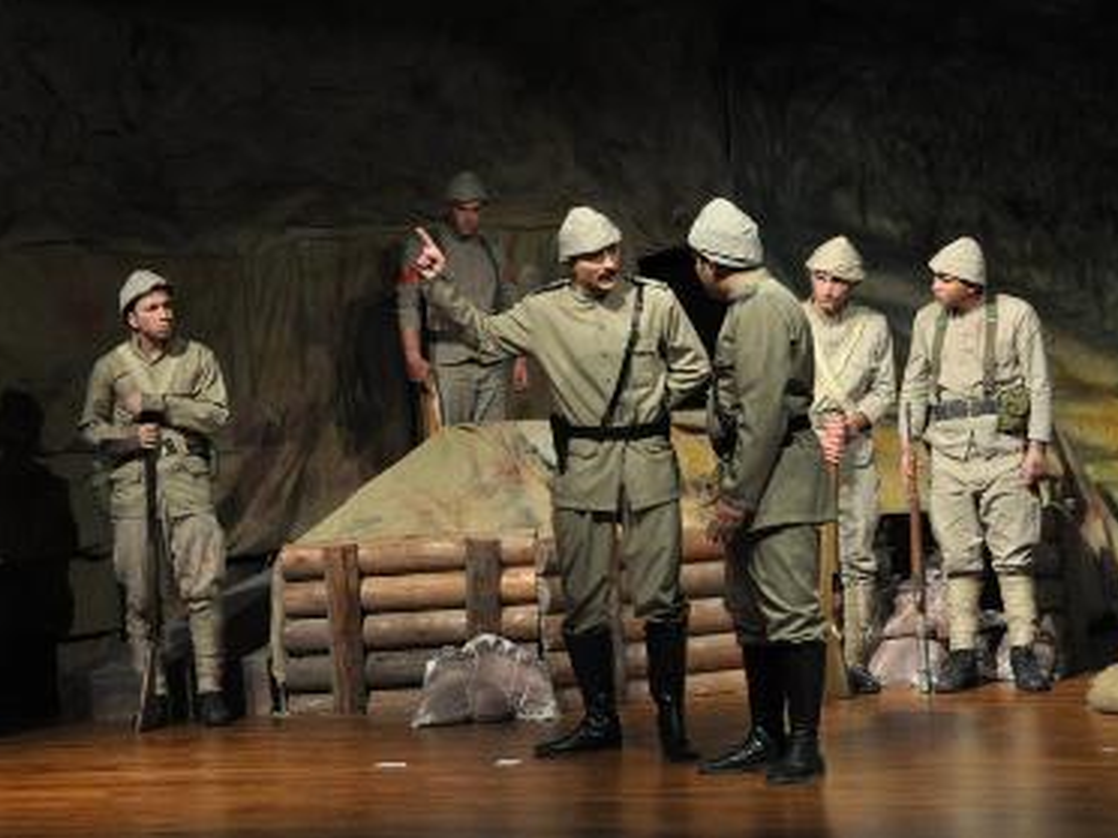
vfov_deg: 15.5
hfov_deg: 20.5
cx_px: 622
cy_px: 393
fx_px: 3087
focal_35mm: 96
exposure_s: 1/100
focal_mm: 55
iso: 800
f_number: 4.8
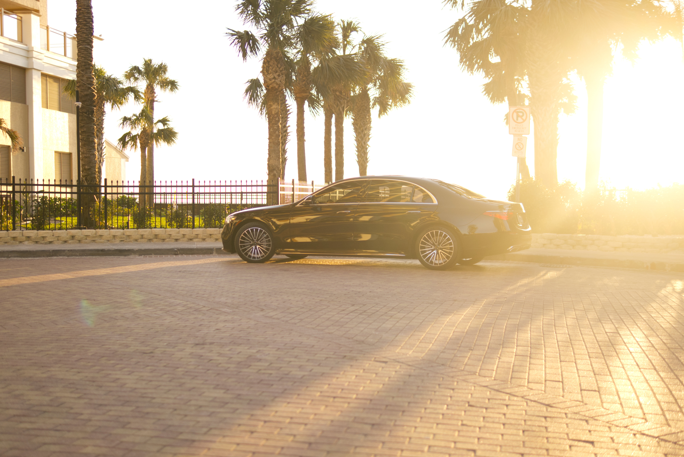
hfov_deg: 43.6
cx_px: 342
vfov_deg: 29.9
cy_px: 228
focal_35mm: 45
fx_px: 855
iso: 250
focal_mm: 30
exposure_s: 1/2000
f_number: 1.4
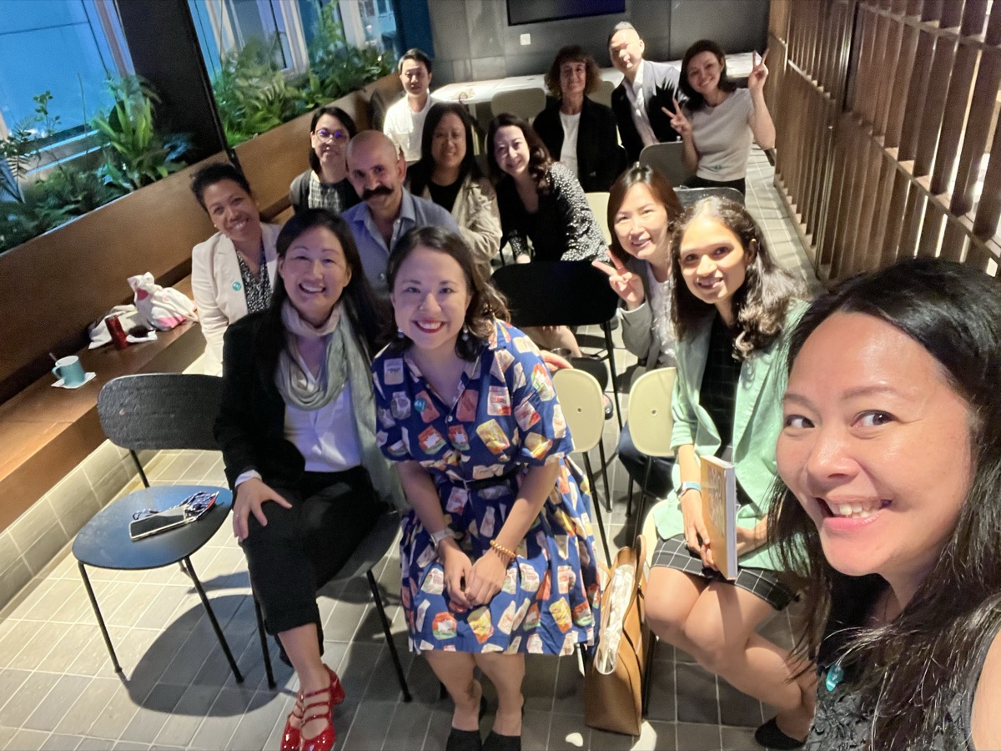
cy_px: 376
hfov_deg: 73.9
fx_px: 665
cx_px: 500
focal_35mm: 23
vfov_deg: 58.9
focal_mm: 2.71
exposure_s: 1/44
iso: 320
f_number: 2.2
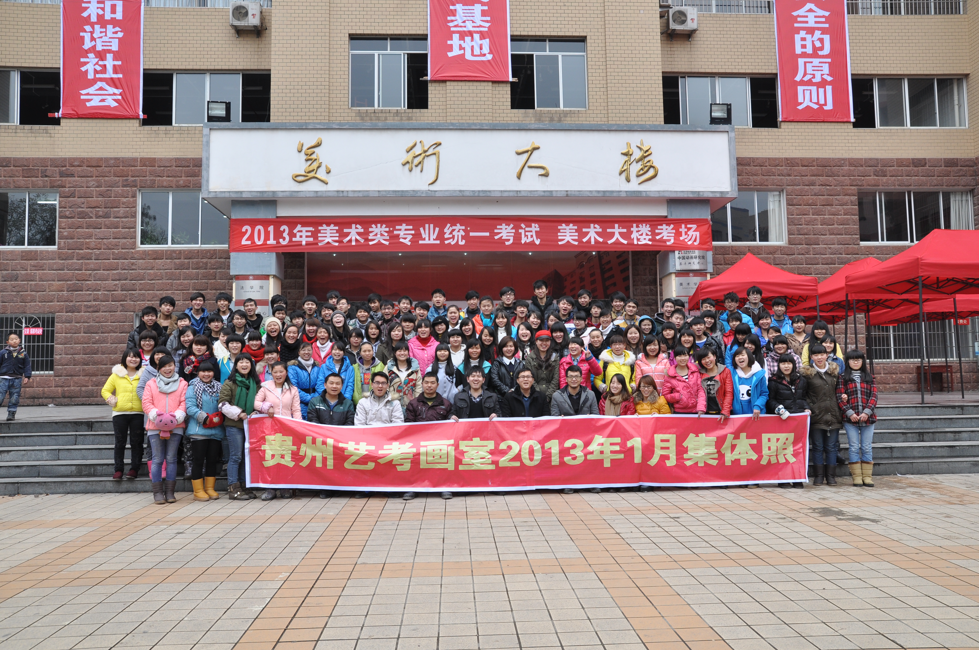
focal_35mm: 30
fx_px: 815
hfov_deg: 62.0
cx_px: 490
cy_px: 325
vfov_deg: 43.5
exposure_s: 1/125
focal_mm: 20
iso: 250
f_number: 9
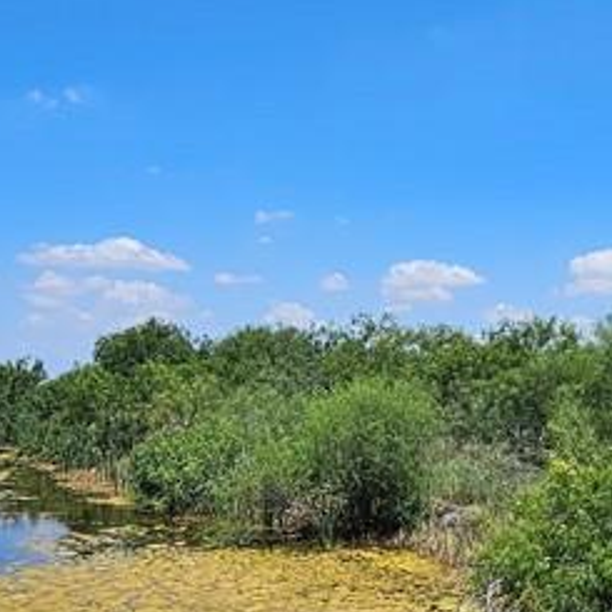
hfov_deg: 34.6
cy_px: 300
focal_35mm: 48
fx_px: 960
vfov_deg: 35.4
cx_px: 455
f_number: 2.2
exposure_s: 1/3540
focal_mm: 2.2
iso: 50
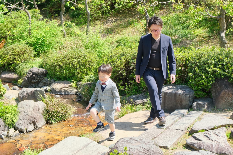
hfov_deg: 42.7
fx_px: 298
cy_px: 78
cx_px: 116
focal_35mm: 46
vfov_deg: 29.2
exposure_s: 1/200
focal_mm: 30.8
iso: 800
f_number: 9
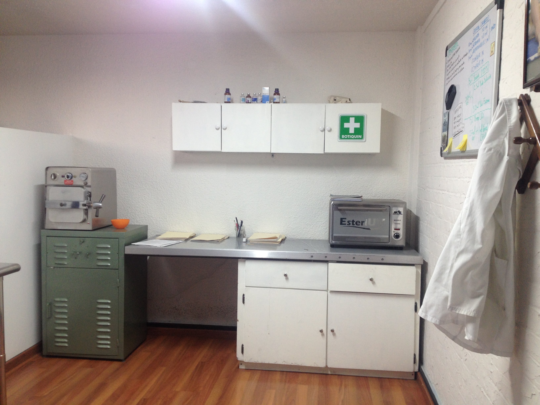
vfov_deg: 40.7
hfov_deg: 52.6
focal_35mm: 35
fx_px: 546
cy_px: 202
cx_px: 270
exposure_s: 1/20
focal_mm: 4.28
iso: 80
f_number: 2.4
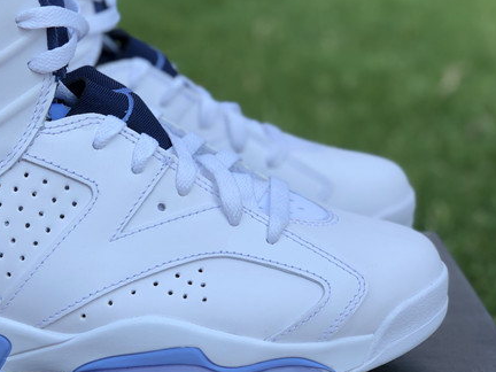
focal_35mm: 89
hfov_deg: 21.7
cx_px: 82
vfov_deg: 16.6
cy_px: 175
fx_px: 1275
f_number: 2.4
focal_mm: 6
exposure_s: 1/615
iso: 16
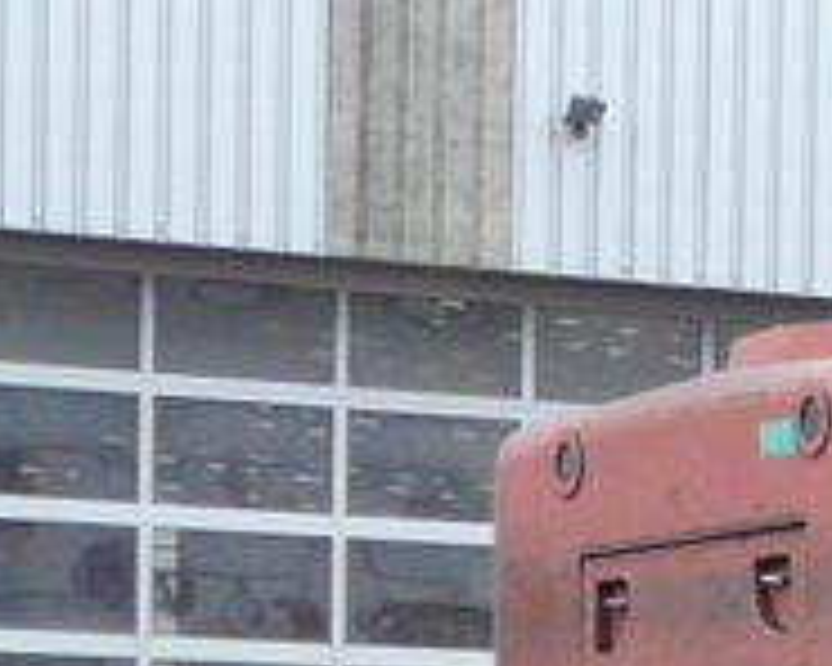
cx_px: 1988
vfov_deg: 7.4
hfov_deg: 8.6
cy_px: 994
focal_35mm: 206
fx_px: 5073
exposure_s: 1/25
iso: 200
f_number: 2.8
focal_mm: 6.4
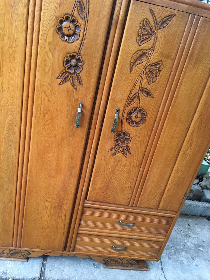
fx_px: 235
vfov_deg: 61.7
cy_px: 140
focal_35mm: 29
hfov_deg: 48.2
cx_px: 105
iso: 125
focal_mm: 4.15
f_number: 2.2
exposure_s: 1/33
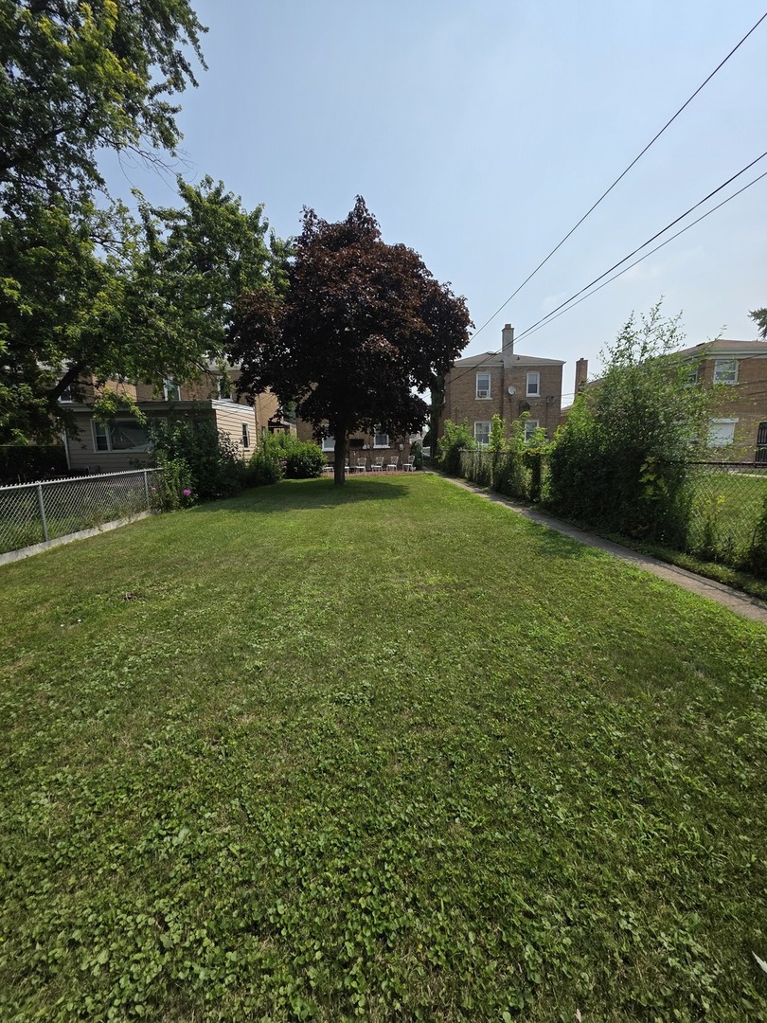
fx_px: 384
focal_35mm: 13
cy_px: 512
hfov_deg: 89.9
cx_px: 384
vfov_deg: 106.2
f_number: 1.9
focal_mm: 2.2
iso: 40
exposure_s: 1/3168
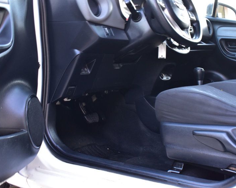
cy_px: 76
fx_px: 382
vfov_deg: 27.7
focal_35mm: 55
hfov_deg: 34.3
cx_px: 134
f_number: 6.3
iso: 640
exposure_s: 1/15
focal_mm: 27
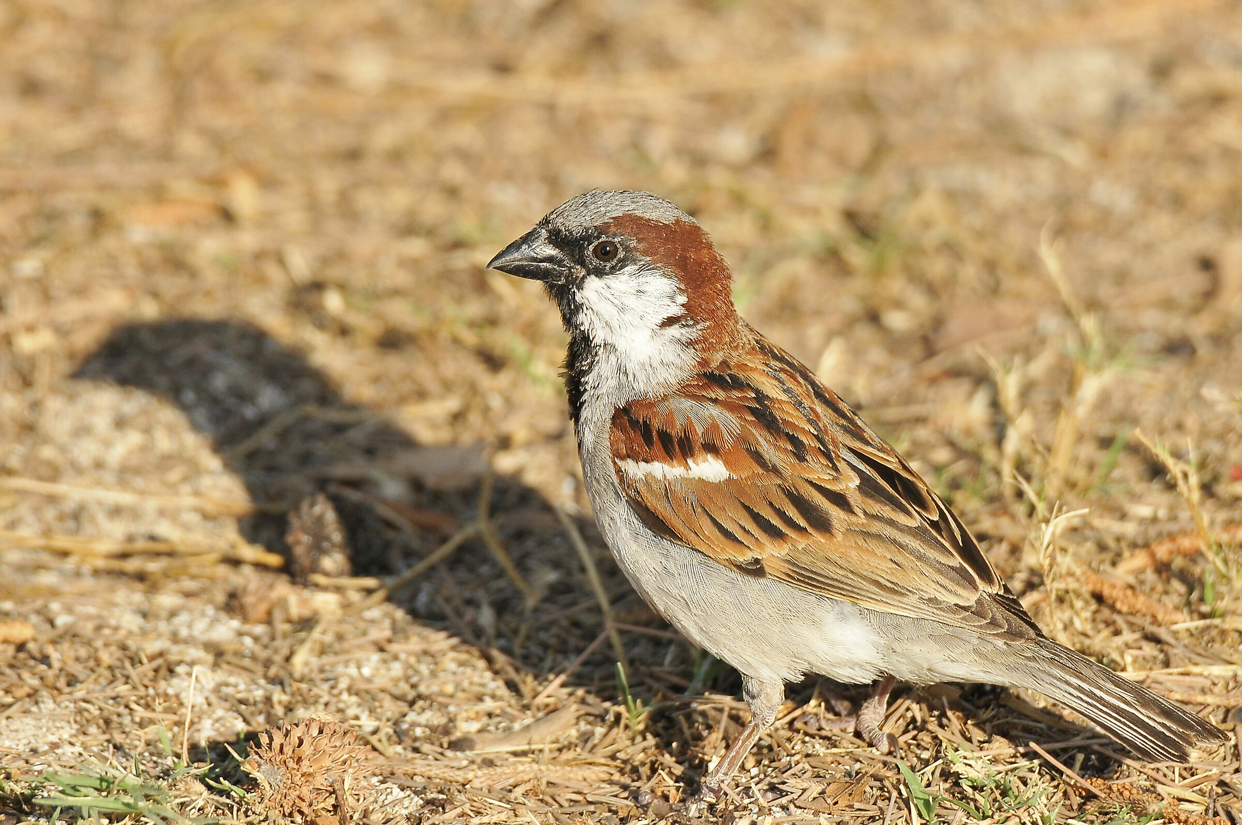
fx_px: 31012
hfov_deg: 2.3
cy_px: 412
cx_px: 621
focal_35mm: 900
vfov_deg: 1.5
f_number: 8
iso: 400
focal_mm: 600
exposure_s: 1/640
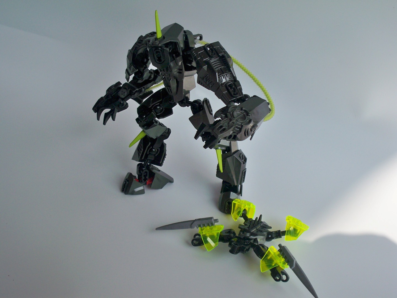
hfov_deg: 42.9
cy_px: 149
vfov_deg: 32.9
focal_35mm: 44
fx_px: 505
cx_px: 198
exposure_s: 1/500
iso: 100
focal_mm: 7.8
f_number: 3.5
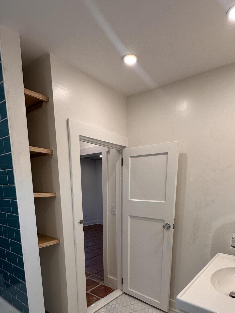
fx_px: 199
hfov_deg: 61.0
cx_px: 125
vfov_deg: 71.7
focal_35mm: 22
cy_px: 230
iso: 100
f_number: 2.2
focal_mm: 2.22
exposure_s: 1/120
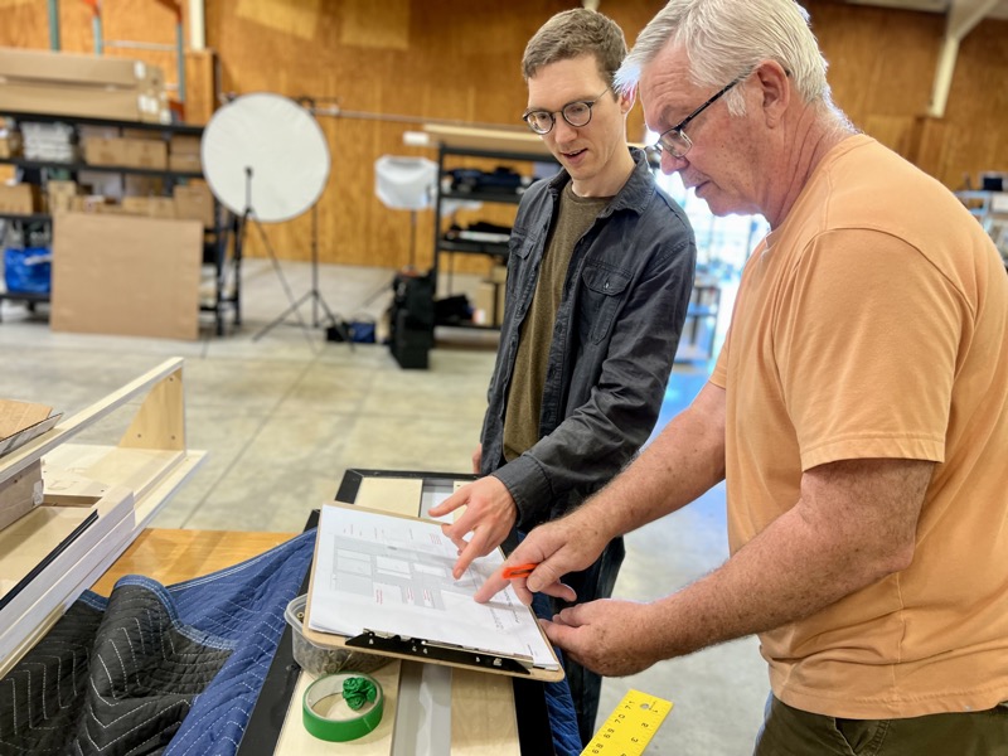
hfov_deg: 67.3
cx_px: 504
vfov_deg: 53.1
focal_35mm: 26
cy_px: 378
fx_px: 757
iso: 125
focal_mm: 5.7
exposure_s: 1/60
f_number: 1.5
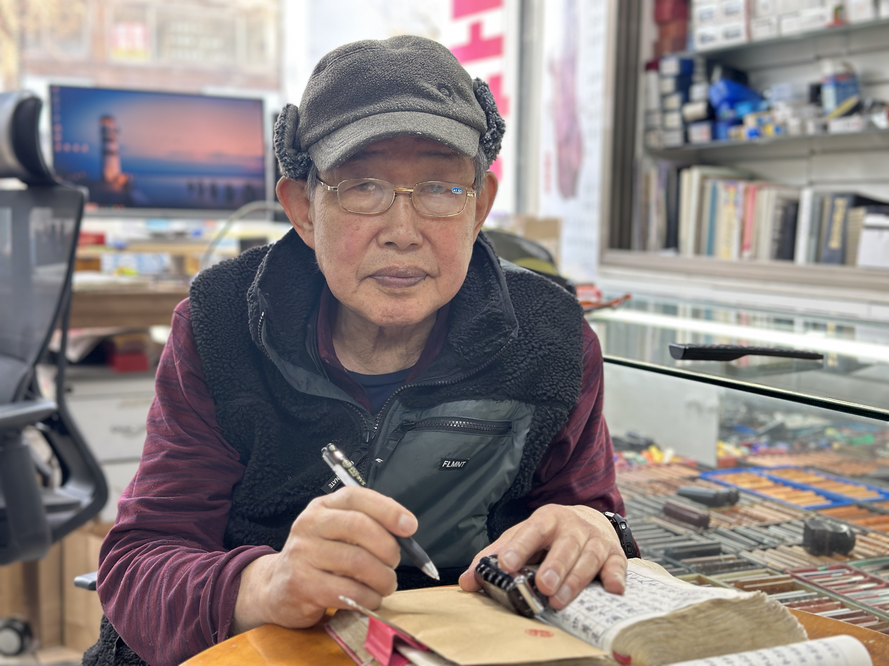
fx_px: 1233
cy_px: 333
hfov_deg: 39.7
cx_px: 444
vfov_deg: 30.3
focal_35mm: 48
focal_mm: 6.86
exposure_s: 1/120
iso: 160
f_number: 1.78
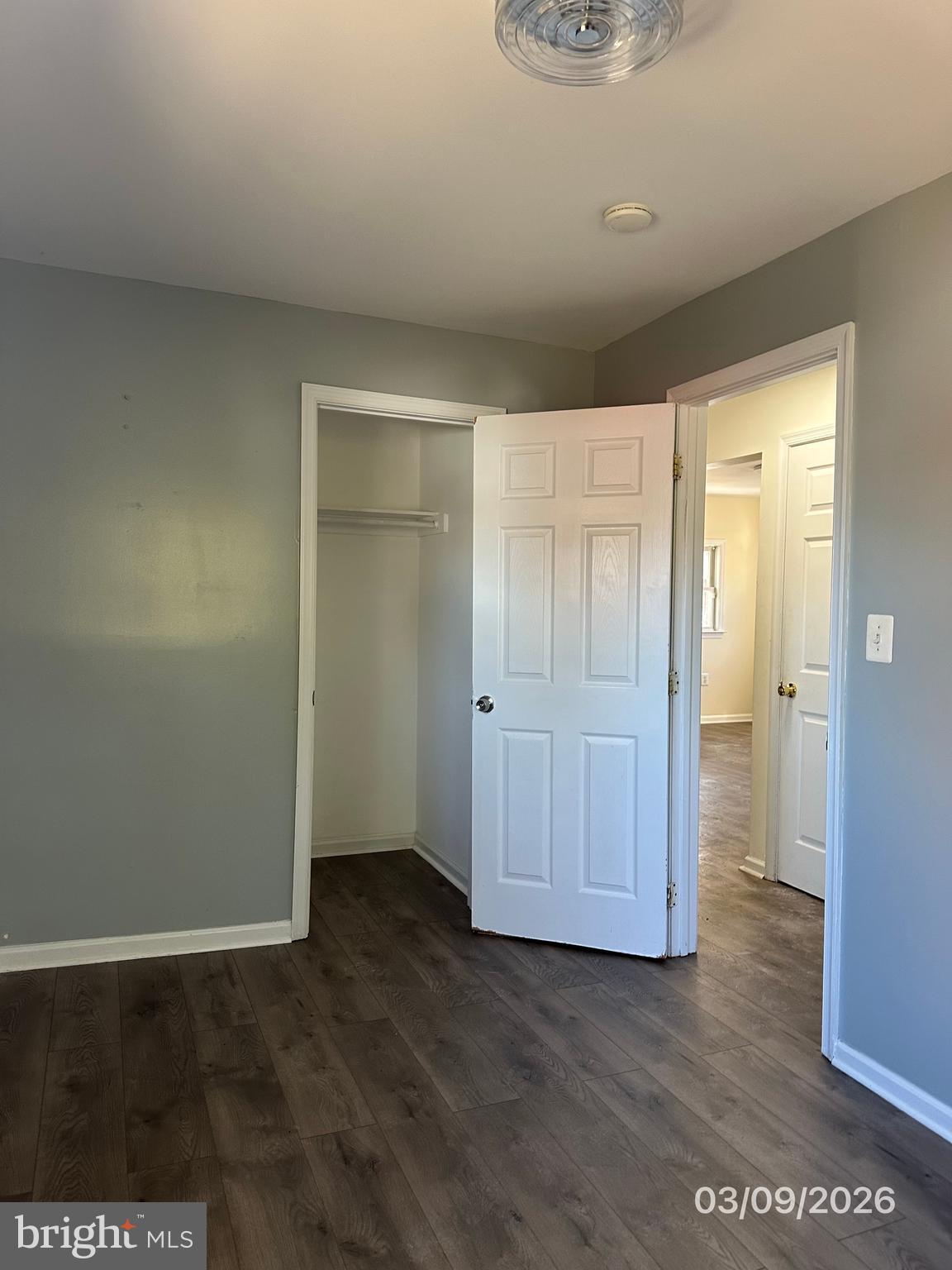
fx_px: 880
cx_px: 476
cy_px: 635
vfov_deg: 71.6
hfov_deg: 56.8
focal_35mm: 24
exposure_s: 1/121
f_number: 1.78
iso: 200
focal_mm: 6.86
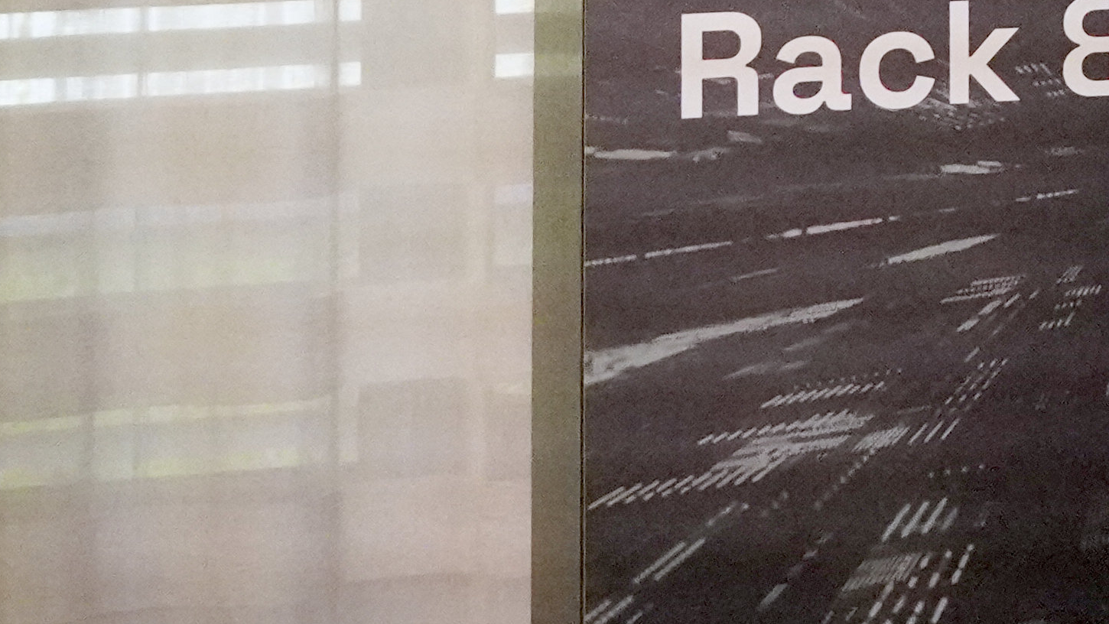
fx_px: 5353
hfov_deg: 10.8
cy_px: -763
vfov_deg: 6.4
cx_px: 2191
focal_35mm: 182
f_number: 5.6
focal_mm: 28
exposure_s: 1/500
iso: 6400
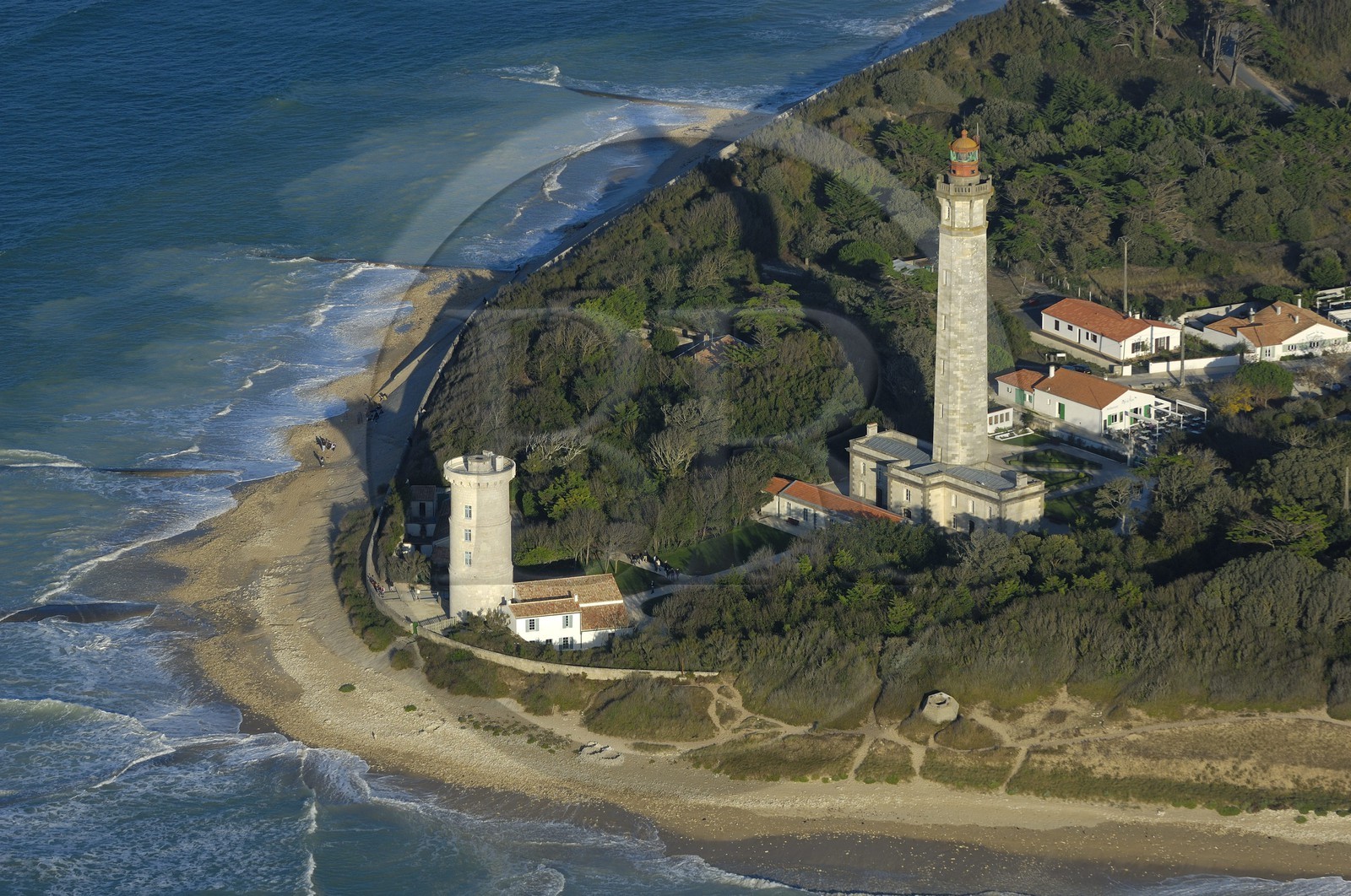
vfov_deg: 8.3
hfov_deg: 12.5
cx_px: 676
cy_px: 448
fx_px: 6183
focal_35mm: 165
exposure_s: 1/640
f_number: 5
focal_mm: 110
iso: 100
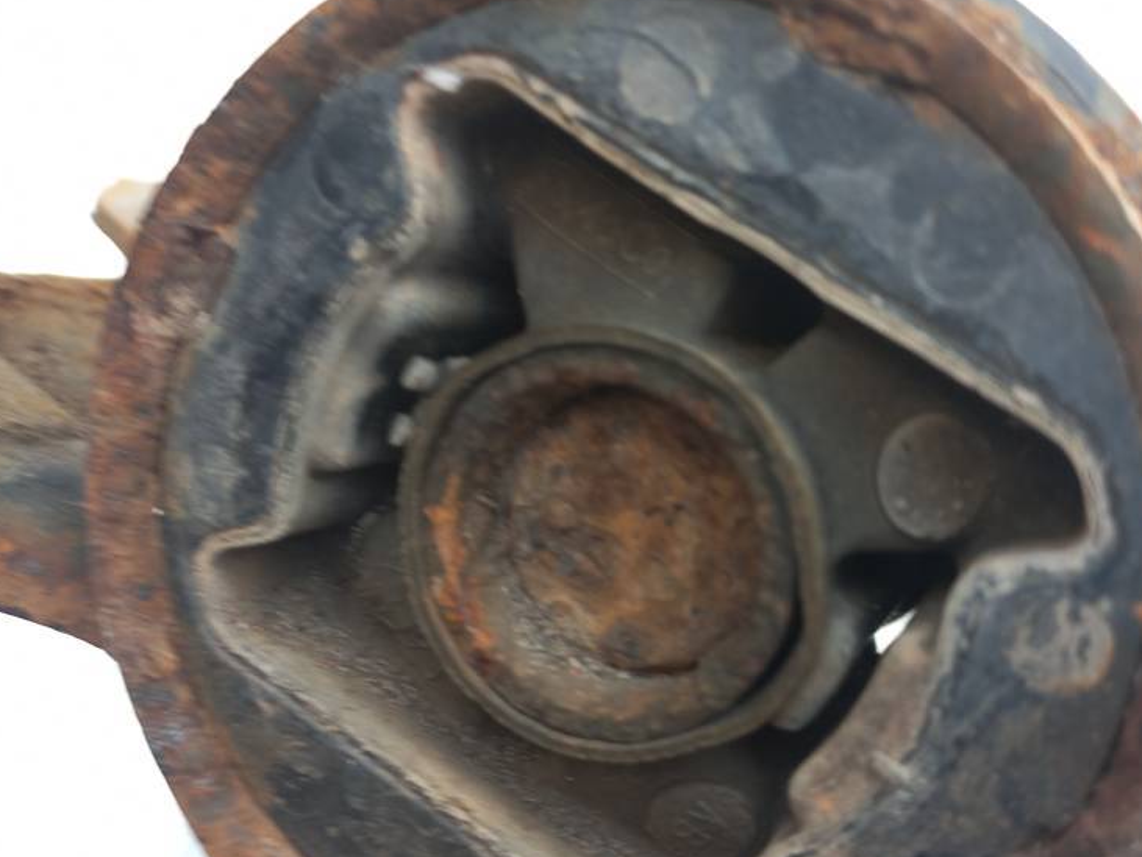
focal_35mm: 35
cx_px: 664
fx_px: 1155
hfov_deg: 52.4
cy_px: 526
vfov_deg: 40.5
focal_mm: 4.6
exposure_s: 1/50
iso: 25
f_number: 1.8
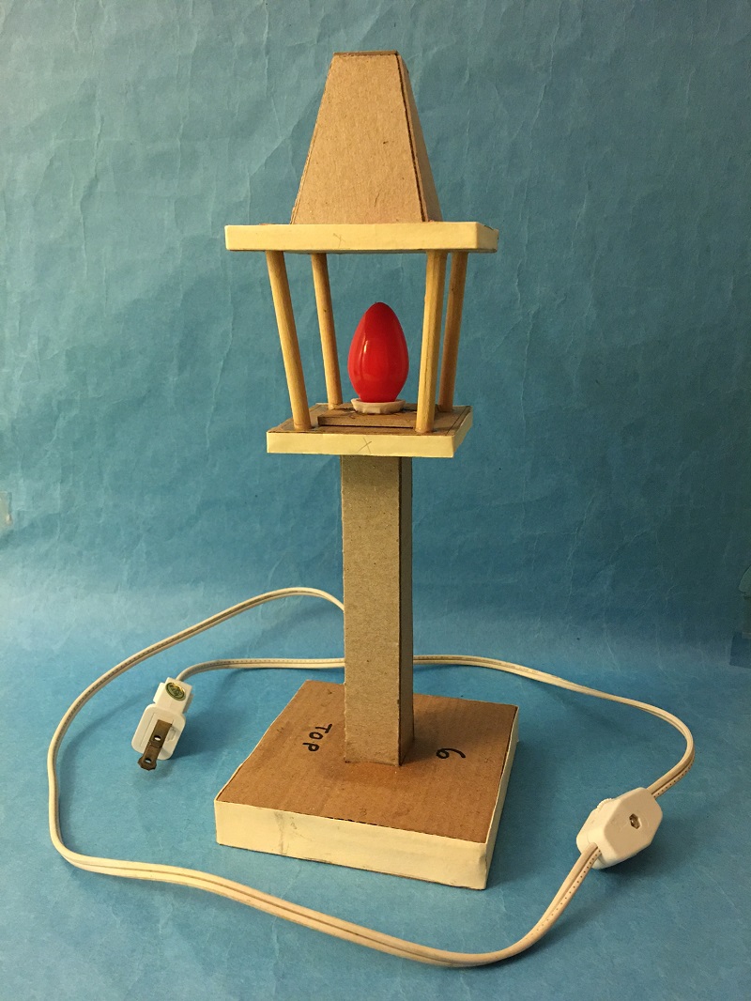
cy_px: 500
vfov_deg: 61.6
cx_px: 376
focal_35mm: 29
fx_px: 839
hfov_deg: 48.2
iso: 64
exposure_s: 1/4
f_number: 2.2
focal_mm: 4.15
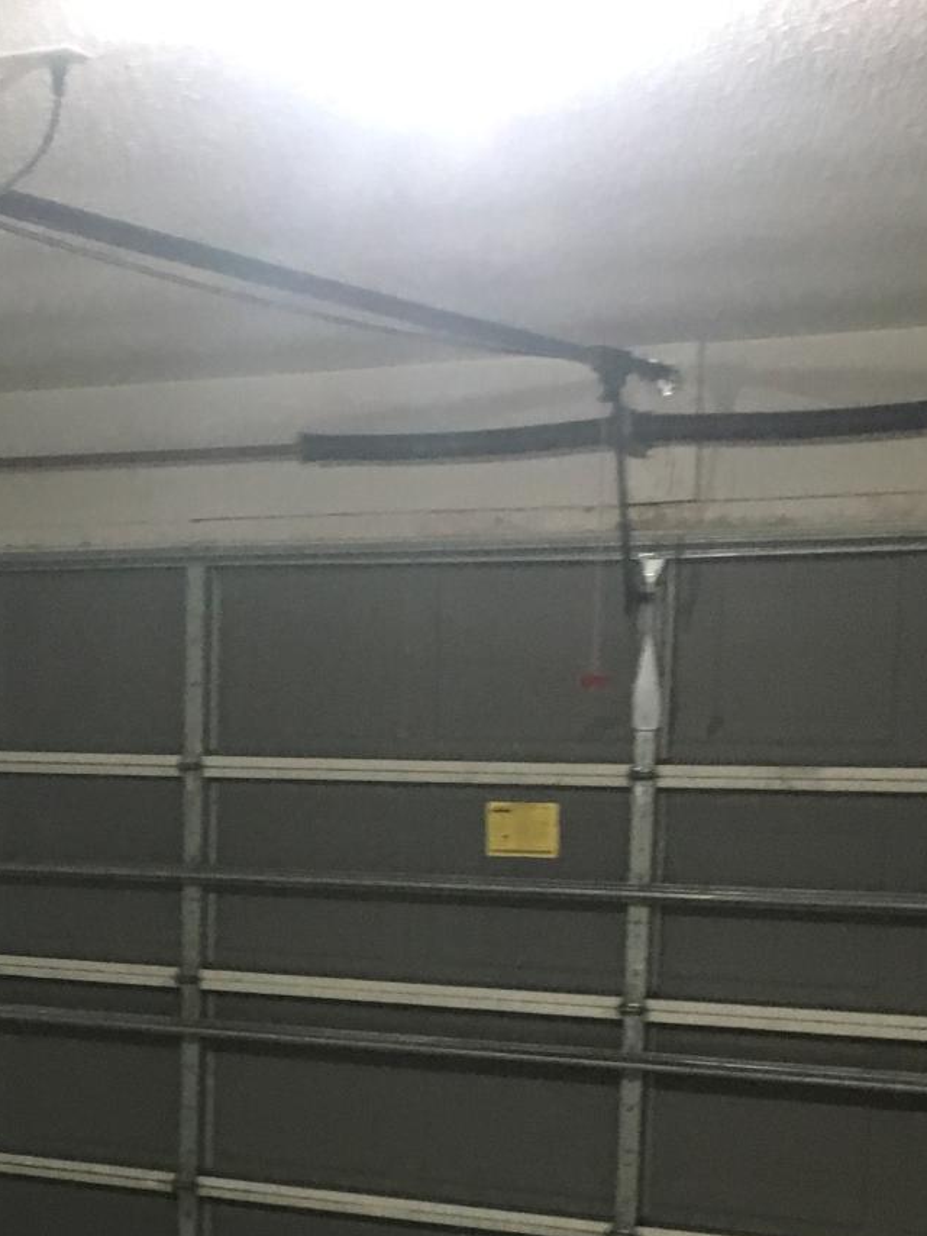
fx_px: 2427
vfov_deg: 27.4
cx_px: 243
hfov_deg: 21.5
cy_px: 1145
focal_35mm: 68
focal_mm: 4.15
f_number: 2.2
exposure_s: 1/20
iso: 200
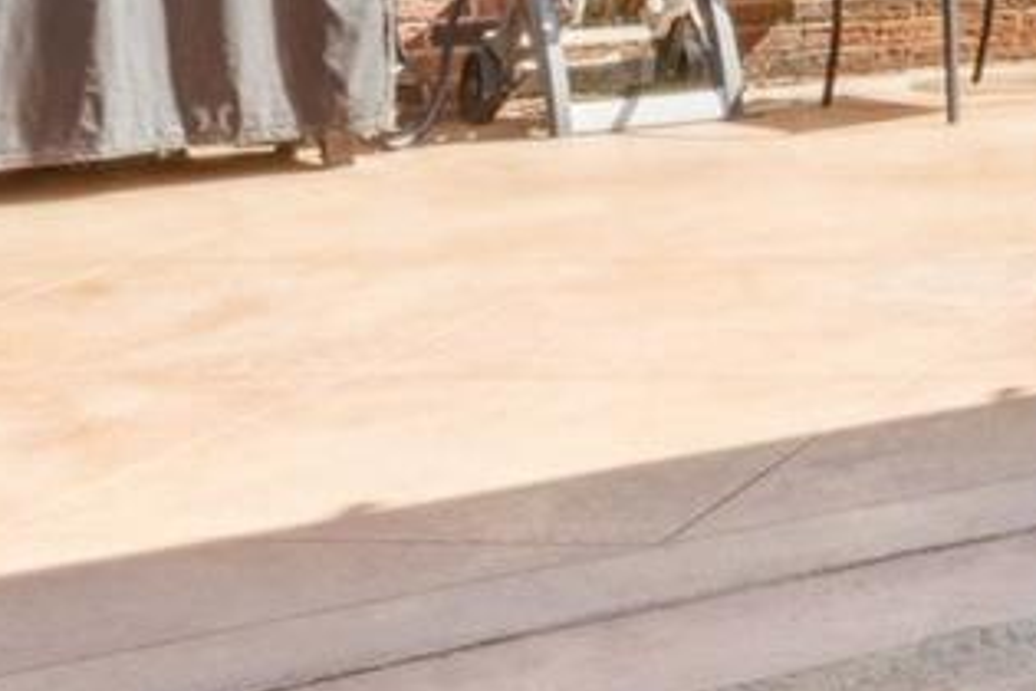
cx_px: 2085
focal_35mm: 109
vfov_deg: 12.1
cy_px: -265
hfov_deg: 15.1
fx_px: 3142
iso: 100
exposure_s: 1/3.33
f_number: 22
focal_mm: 16.8
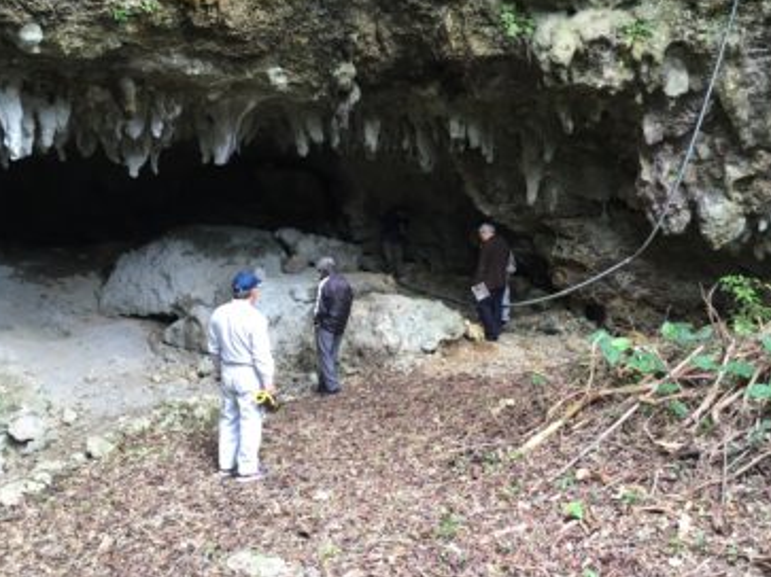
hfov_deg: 56.8
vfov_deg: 44.1
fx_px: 712
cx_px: 414
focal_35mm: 32
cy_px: 261
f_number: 2.2
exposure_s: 1/30
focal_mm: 4.15
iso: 64
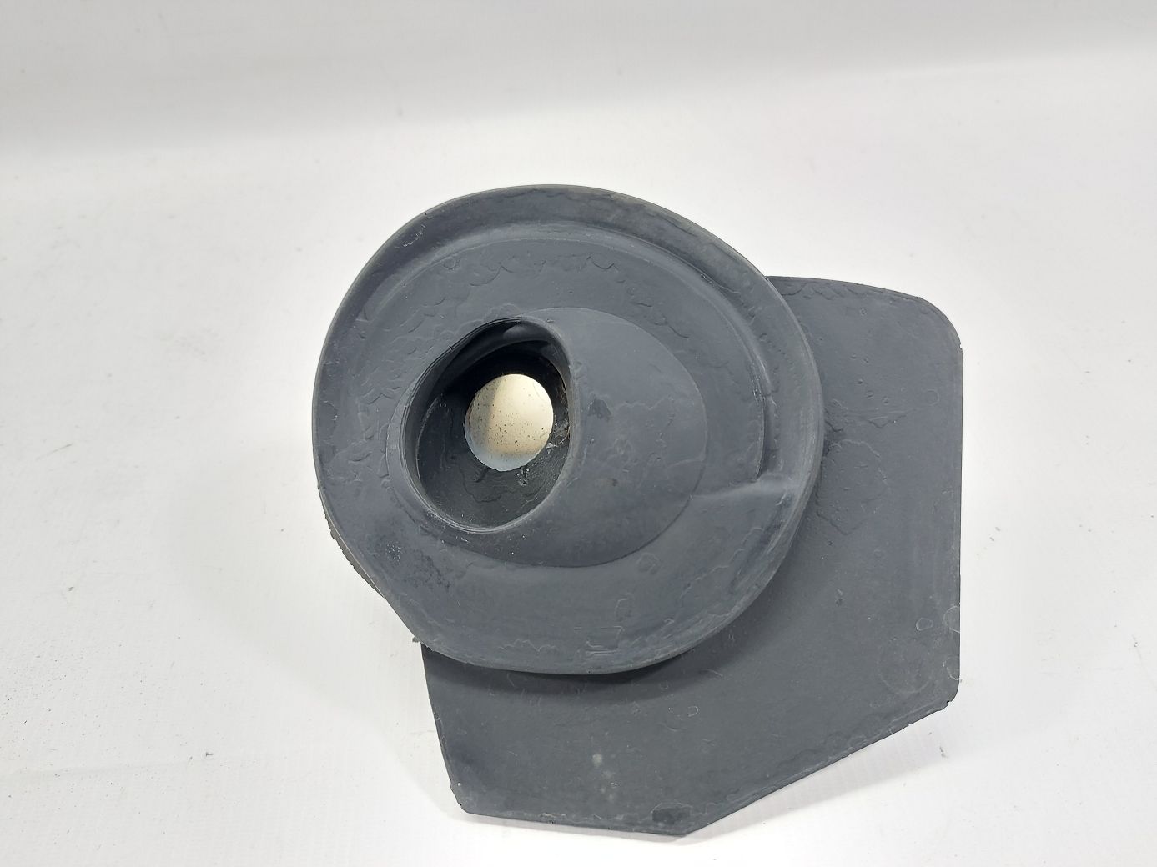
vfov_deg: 56.8
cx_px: 578
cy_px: 434
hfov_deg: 71.6
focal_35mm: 24
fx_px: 802
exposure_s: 1/50
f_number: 1.8
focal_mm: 5.23
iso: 160
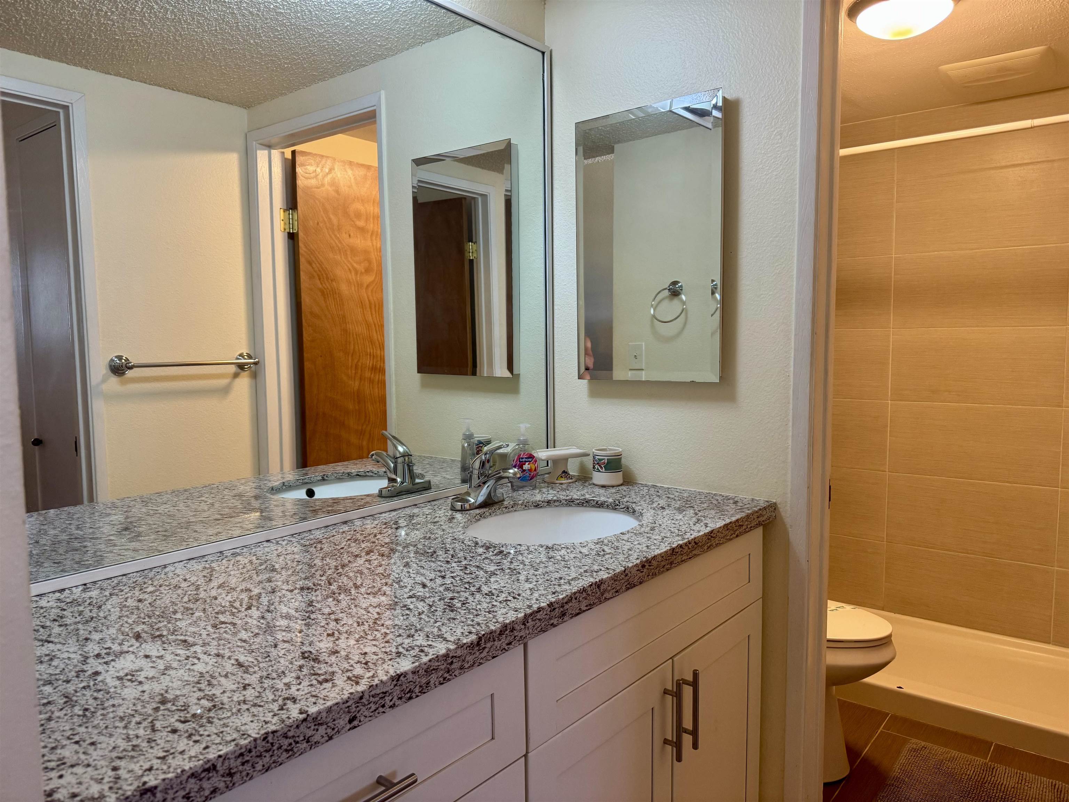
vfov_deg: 56.8
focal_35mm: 24
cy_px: 401
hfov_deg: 71.6
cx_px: 534
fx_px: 741
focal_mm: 6.76
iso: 200
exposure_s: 1/60
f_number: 1.78
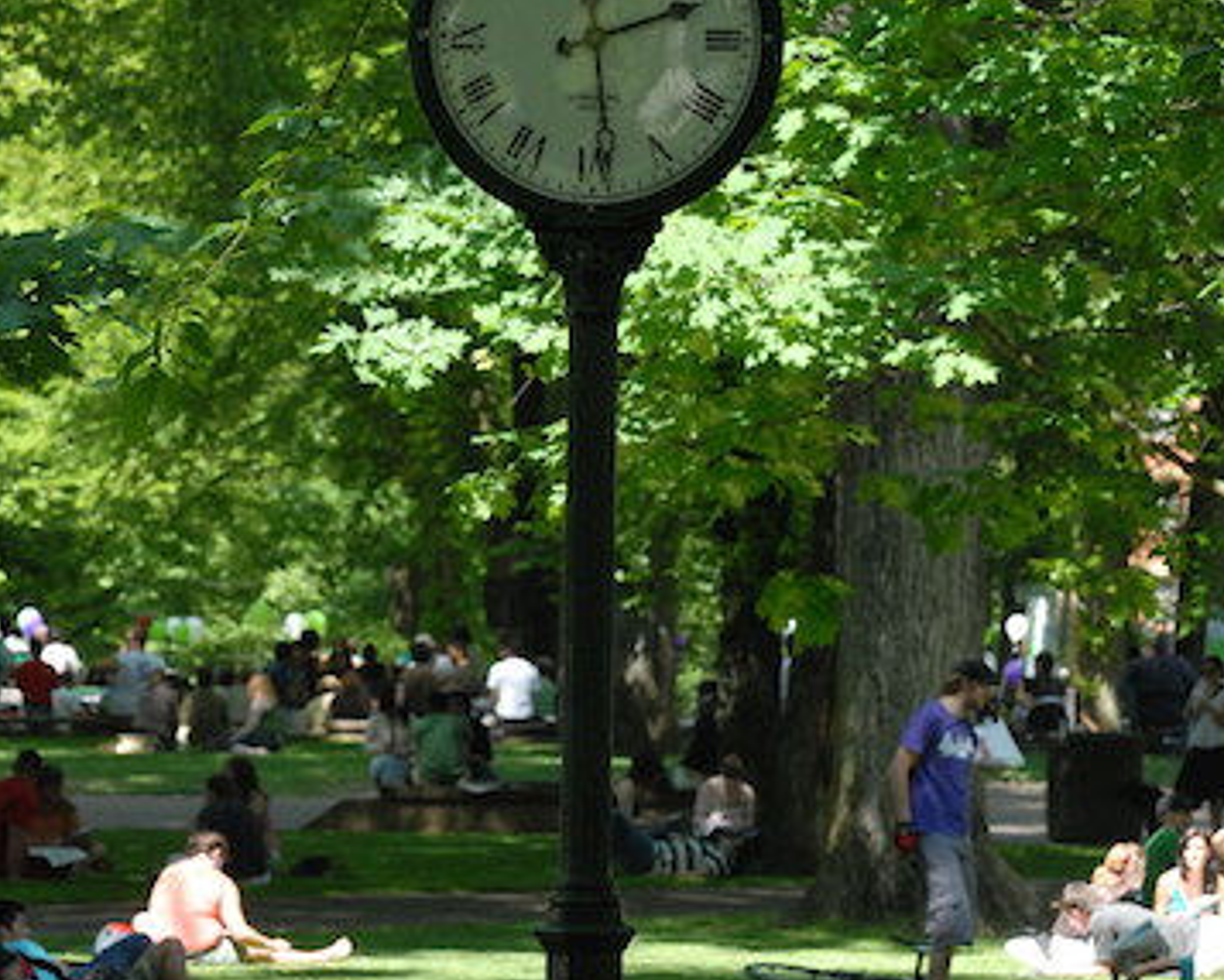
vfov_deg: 4.8
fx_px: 11591
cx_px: 363
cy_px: 373
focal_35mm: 320
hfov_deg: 6.0
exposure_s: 1/160
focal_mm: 135
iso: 800
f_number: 9
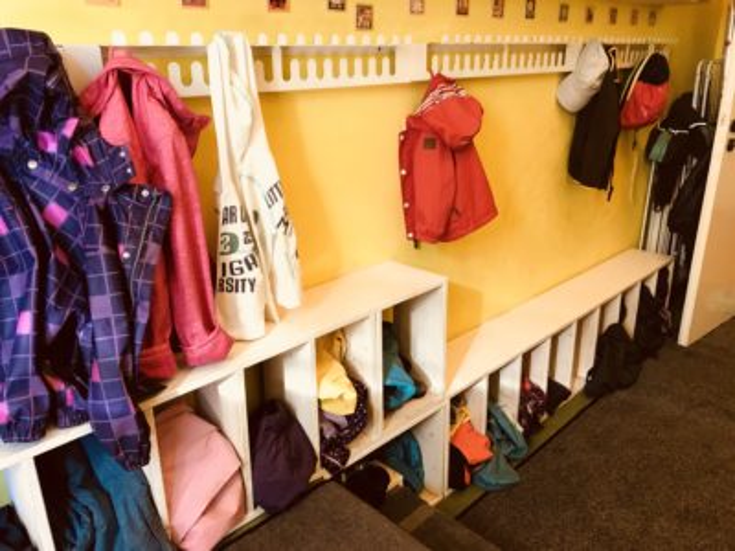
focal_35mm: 28
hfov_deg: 63.4
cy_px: 276
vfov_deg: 49.7
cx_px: 368
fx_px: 595
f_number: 1.8
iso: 50
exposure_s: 1/17
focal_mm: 3.99
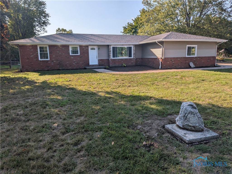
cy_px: 87
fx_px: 161
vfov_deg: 56.8
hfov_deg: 71.6
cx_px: 116
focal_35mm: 24
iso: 31
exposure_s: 1/1377
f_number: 1.7
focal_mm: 4.53
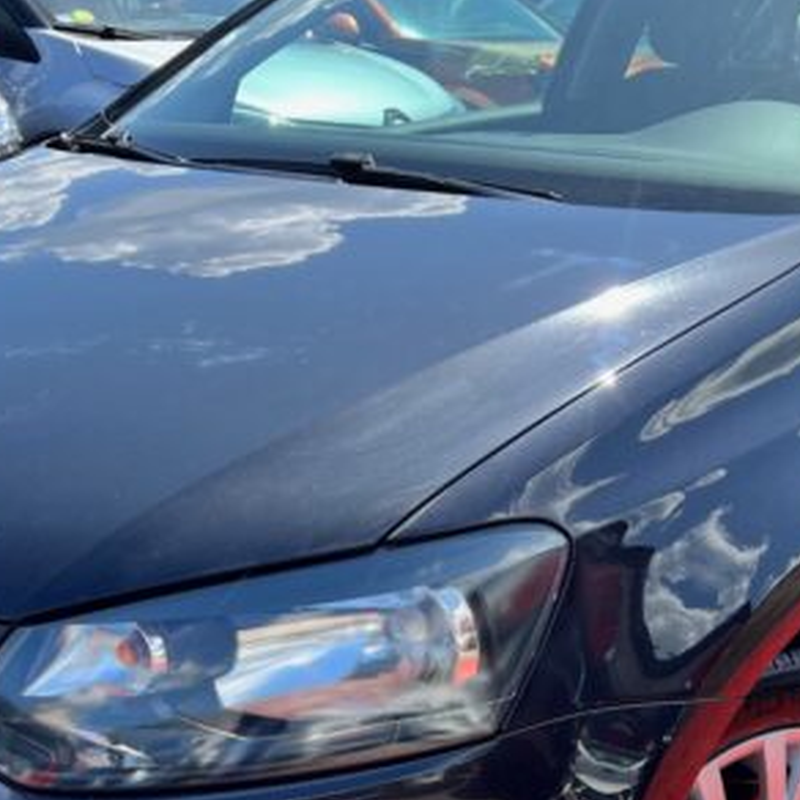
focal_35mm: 63
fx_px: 1647
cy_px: 597
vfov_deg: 26.9
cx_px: 444
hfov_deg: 27.3
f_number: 1.5
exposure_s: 1/1531
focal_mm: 5.7
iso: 50
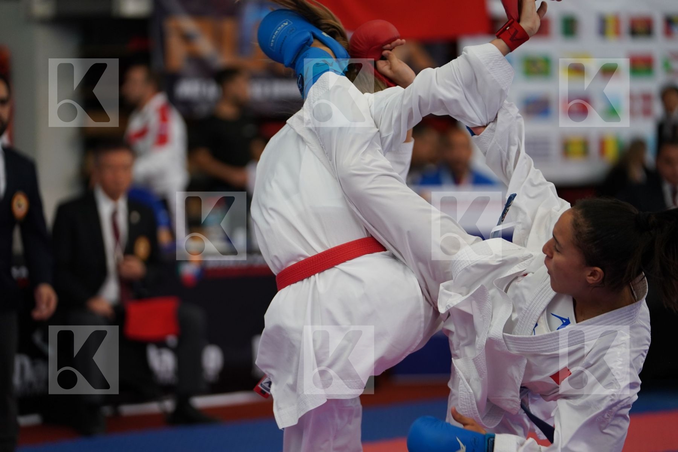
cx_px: 339
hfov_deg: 14.0
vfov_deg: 9.3
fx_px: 2768
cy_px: 226
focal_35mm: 147
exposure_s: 1/1000
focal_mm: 147
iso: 1250
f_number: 2.8
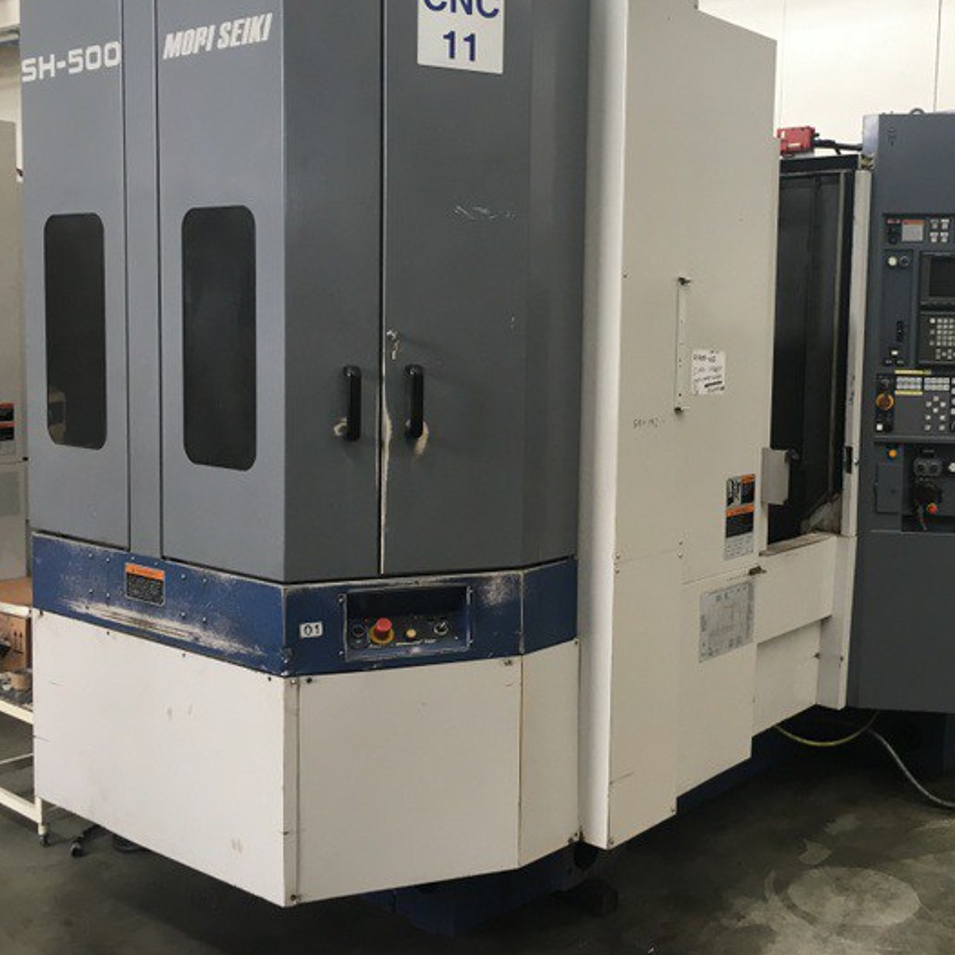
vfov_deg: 42.8
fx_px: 1217
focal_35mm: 39
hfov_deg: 42.4
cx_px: 619
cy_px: 434
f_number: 2.2
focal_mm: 4.15
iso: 32
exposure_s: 1/33
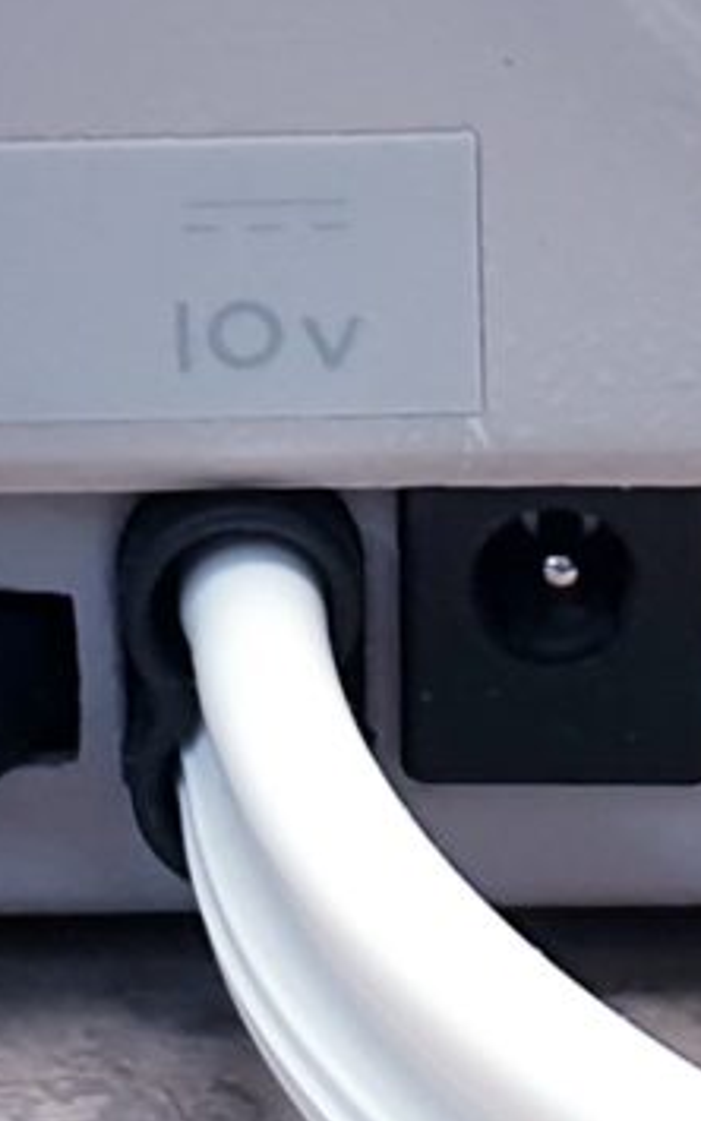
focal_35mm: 199
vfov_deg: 10.5
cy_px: 120
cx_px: 332
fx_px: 6080
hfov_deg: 6.6
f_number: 2.4
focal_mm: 4.3
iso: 50
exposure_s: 1/50
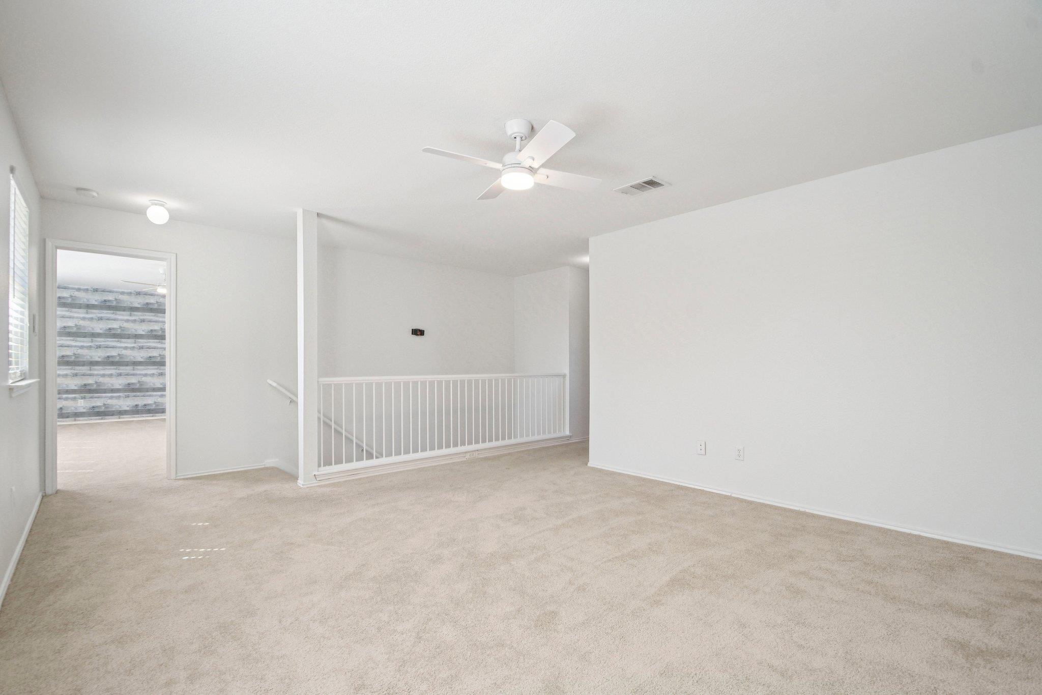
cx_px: 521
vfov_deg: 77.3
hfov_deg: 100.4
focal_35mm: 15
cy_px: 348
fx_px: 434
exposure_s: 1/40
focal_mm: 10
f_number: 8
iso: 400
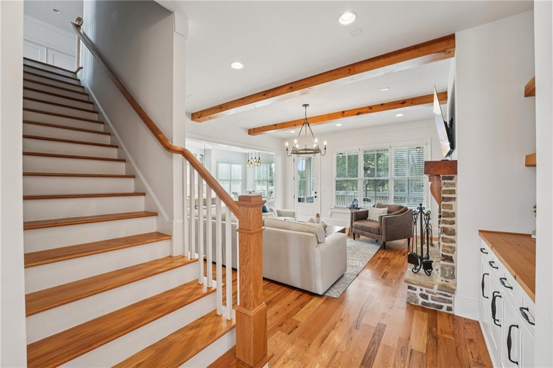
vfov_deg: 81.1
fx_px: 215
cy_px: 184
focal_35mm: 14
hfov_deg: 104.3
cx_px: 276
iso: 320
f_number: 8
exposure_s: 1/10
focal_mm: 14
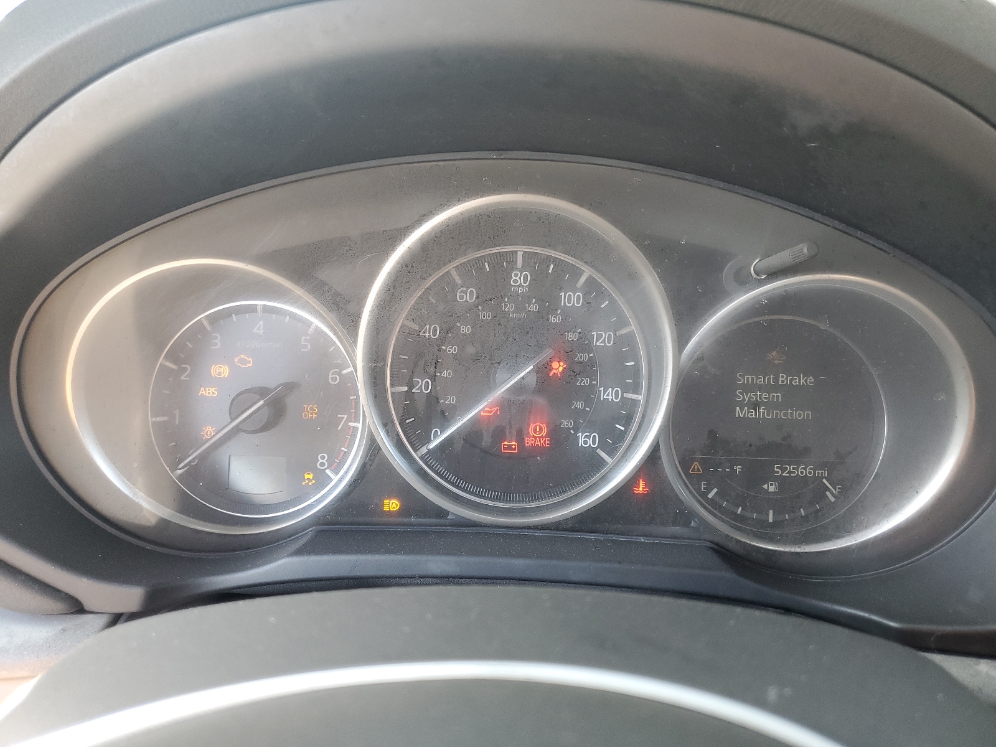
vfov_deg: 53.1
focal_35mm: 26
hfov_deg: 67.3
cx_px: 498
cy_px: 374
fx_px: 748
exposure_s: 1/60.2
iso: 92
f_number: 1.5
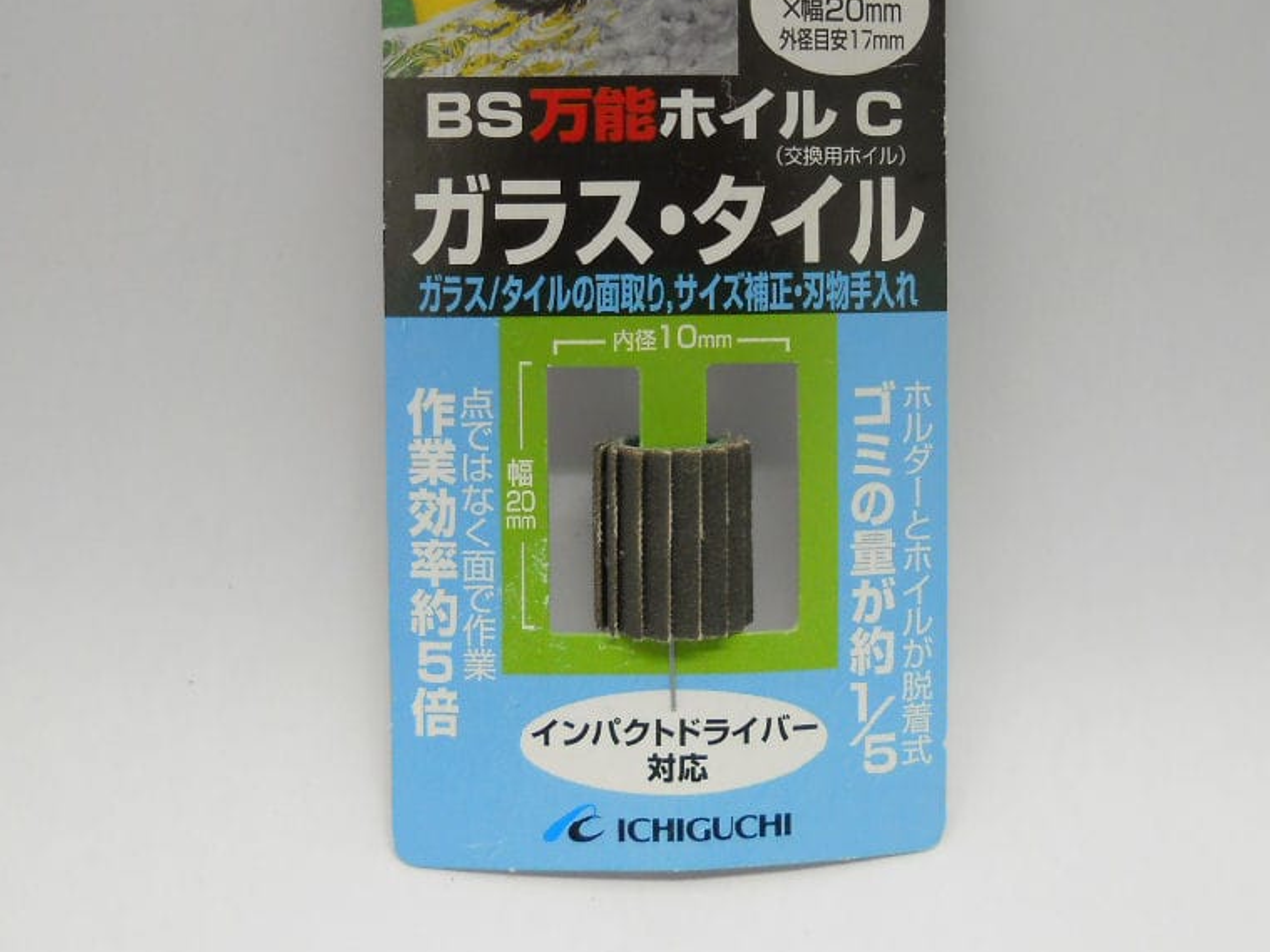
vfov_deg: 26.9
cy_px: 333
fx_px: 1981
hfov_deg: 35.5
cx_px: 661
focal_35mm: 54
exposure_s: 1/30
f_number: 3.1
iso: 200
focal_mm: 6.72
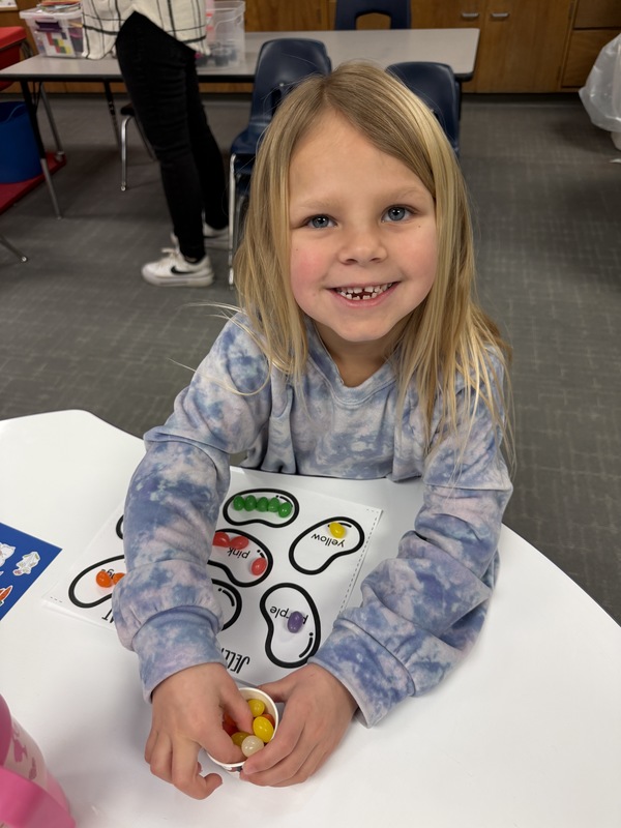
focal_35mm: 24
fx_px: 574
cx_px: 310
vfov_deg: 71.6
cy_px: 414
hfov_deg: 56.8
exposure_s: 1/120
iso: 200
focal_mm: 6.76
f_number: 1.78
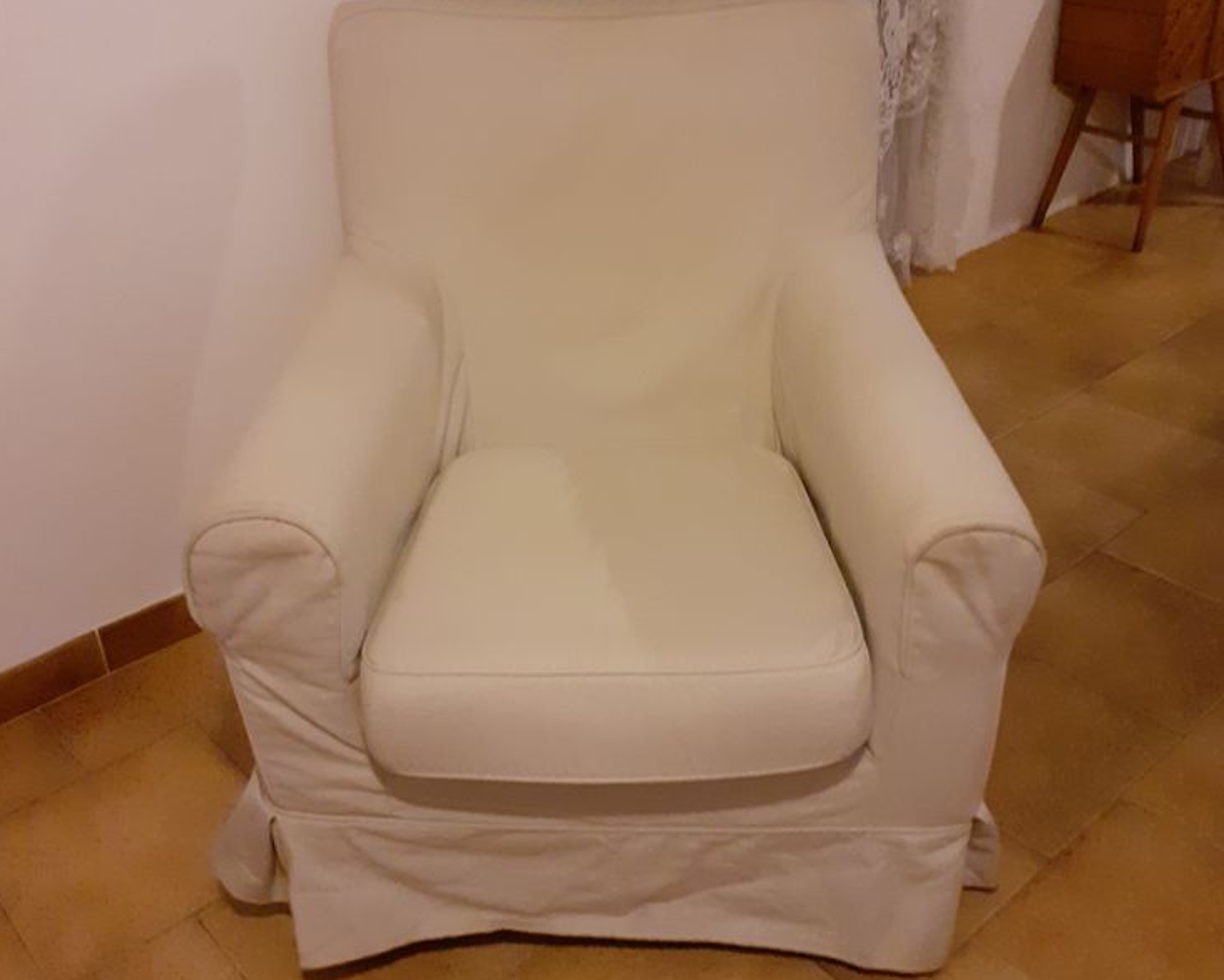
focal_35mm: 36
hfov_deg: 50.3
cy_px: 430
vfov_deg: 41.1
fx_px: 1304
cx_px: 620
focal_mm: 3.6
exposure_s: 1/20
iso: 500
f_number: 1.9
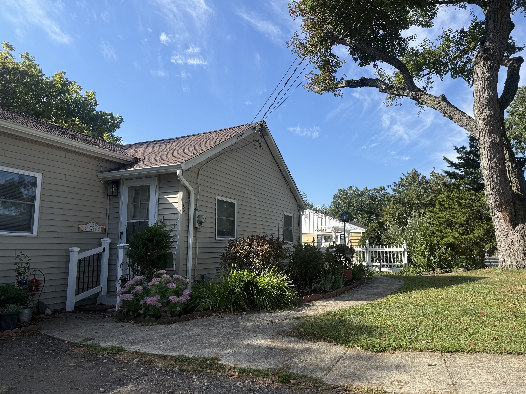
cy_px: 197
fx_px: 365
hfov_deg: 71.6
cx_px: 263
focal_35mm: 24
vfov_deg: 56.8
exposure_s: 1/2611
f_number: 1.78
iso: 80
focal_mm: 6.76
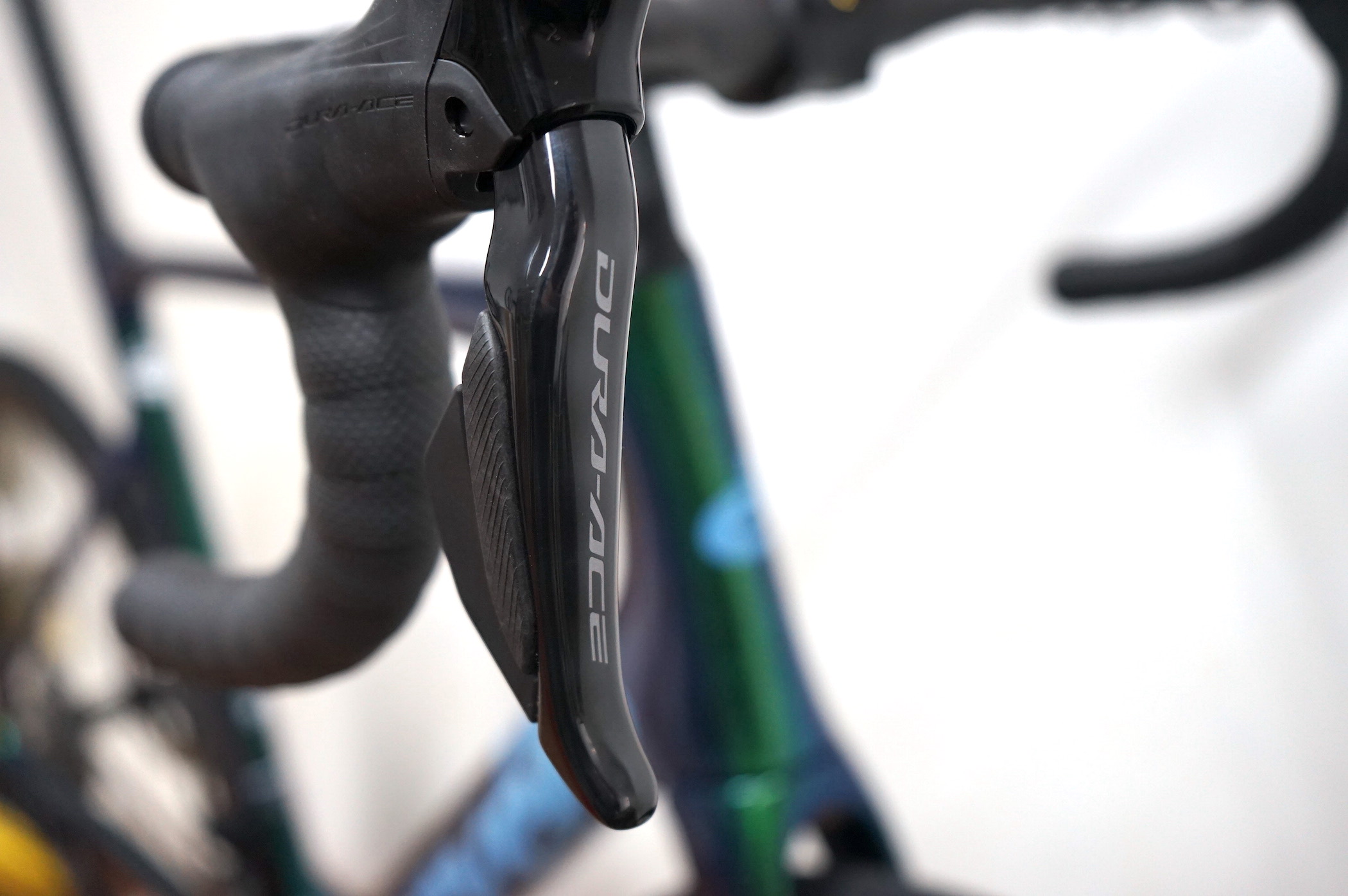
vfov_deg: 35.0
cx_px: 674
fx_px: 1422
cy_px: 448
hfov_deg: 50.7
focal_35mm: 38
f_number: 4
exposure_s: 1/60
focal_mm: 38
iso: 1000
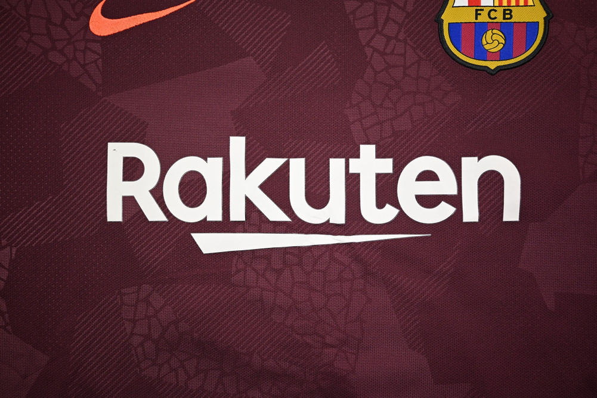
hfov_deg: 62.8
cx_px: 298
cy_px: 199
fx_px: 489
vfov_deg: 44.3
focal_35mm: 30
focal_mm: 29.5
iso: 200
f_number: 4.8
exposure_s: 1/90
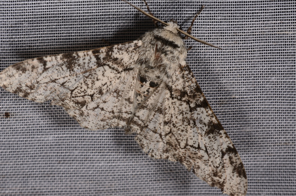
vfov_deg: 10.7
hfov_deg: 16.1
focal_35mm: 128
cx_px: 148
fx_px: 1046
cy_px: 98
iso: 100
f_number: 22
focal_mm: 85
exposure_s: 1/60
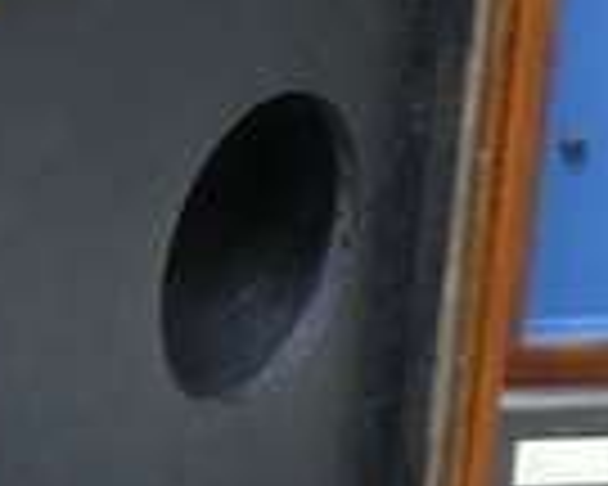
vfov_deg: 4.1
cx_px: -1221
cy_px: 788
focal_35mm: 376
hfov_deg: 4.9
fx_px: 6766
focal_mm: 9.6
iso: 200
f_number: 4.1
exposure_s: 1/2
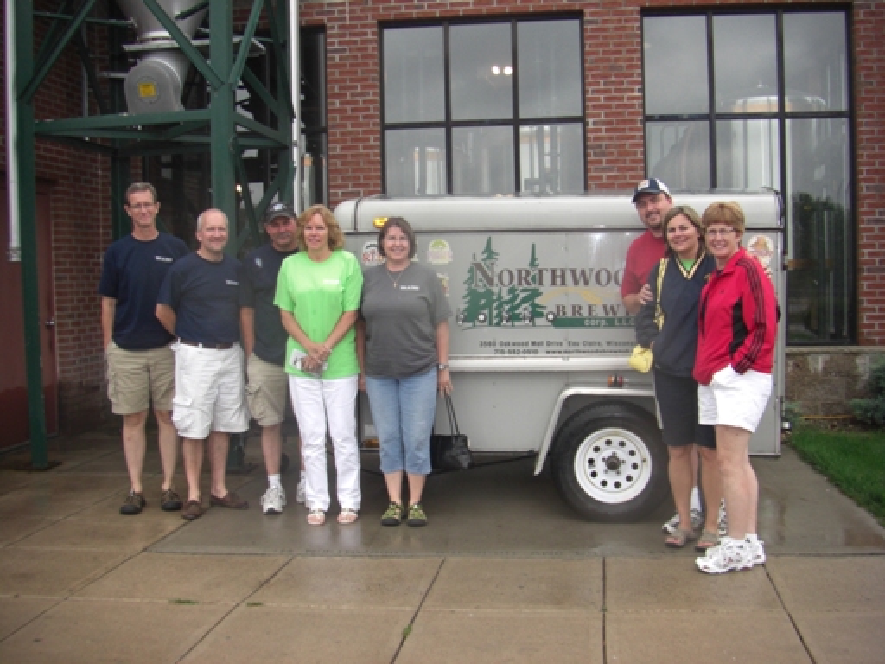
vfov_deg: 37.7
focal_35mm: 38
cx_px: 442
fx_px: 972
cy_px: 332
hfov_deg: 49.0
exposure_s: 1/125
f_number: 3.4
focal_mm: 6.3
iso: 100
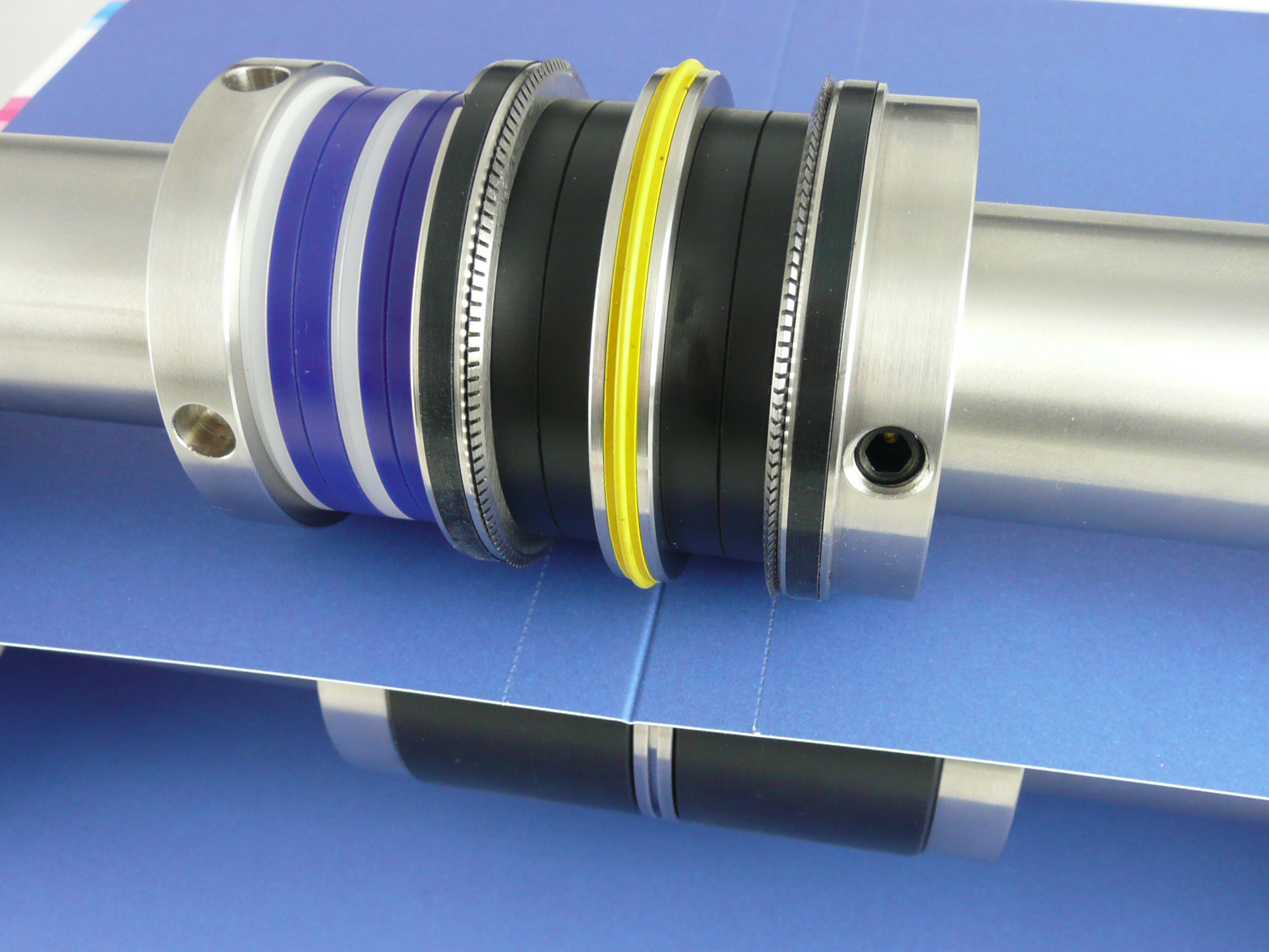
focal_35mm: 28
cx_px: 634
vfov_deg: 49.7
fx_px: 1026
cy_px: 476
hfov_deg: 63.4
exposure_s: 1/30
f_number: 3.3
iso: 200
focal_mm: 4.6
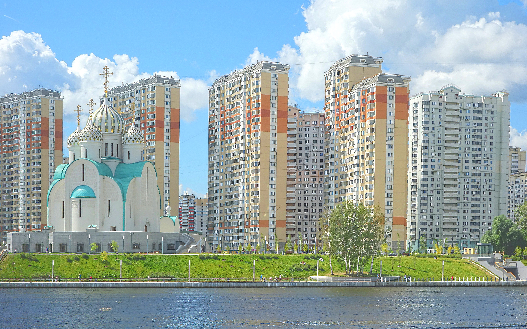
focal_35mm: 65
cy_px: 173
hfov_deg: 31.5
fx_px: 934
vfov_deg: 20.0
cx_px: 263
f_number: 8
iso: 400
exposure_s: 1/1000
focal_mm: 23.27
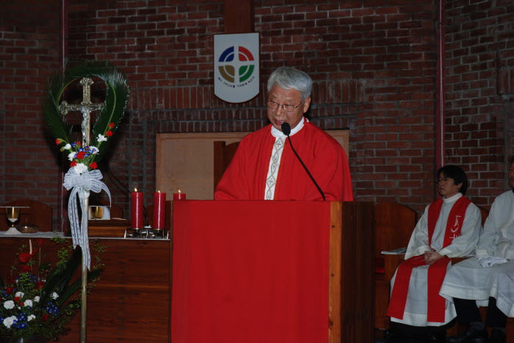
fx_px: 1179
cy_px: 172
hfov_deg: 24.6
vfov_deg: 16.6
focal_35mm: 82
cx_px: 257
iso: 200
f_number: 7.1
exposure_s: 1/60
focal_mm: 55
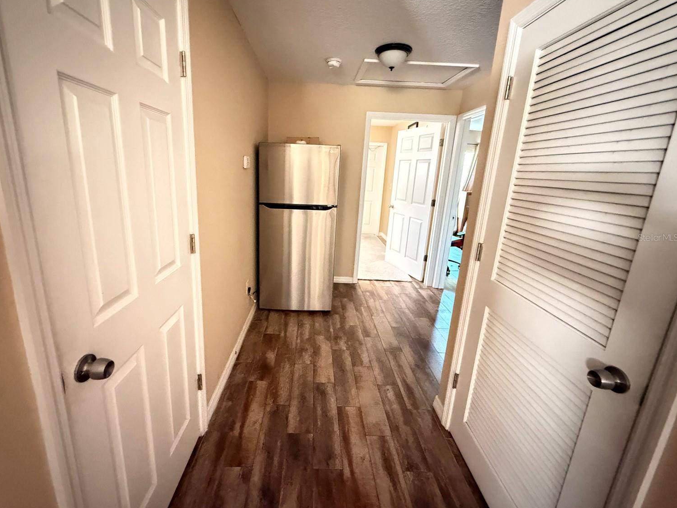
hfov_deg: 98.0
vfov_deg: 81.6
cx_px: 318
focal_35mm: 15
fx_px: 293
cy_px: 237
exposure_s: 1/17
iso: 2500
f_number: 2.2
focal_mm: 2.22
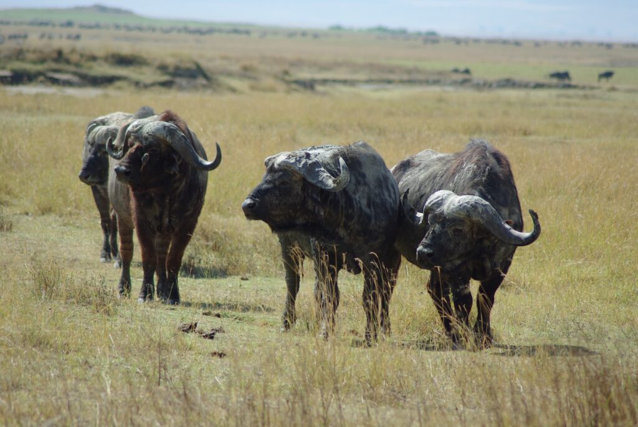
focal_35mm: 330
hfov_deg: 6.2
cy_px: 214
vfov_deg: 4.2
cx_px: 319
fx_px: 5854
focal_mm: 220
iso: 100
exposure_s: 1/350
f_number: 4.5
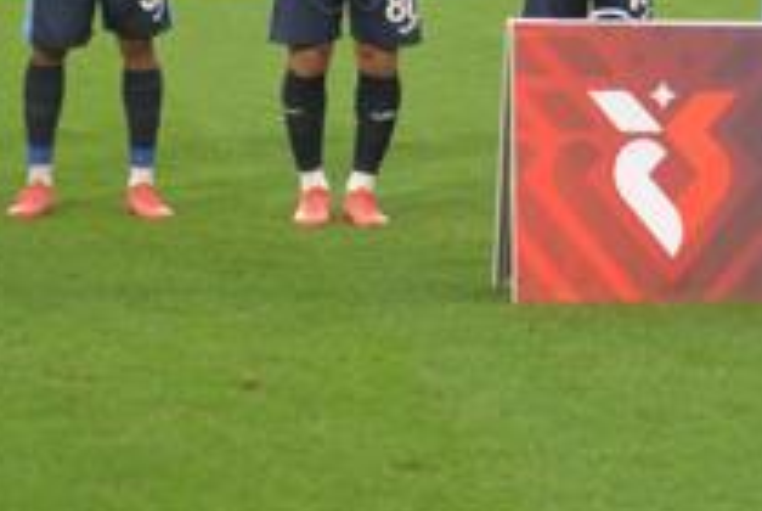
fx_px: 4981
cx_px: 860
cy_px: -58
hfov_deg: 8.7
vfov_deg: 5.8
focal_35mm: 235
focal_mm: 80
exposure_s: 1/250
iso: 500
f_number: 4
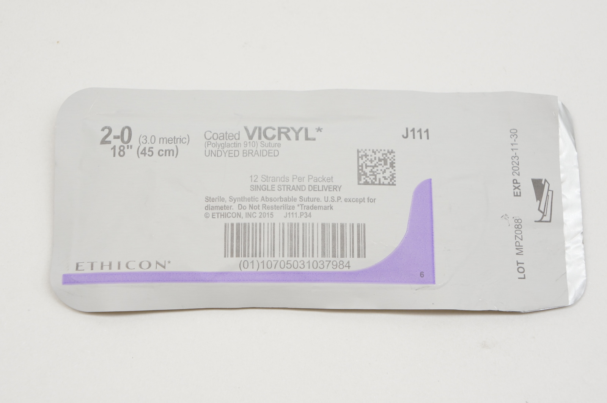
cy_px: 202
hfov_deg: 28.1
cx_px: 304
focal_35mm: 72
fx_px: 1213
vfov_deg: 18.9
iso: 400
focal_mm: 48
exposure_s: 1/60
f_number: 7.1
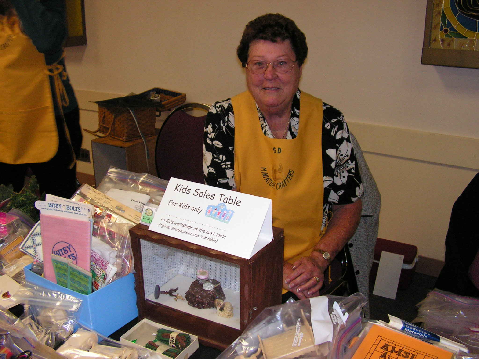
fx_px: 498
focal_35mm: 36
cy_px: 180
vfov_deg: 39.7
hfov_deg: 51.4
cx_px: 240
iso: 200
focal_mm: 6
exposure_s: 1/40
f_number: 3.2
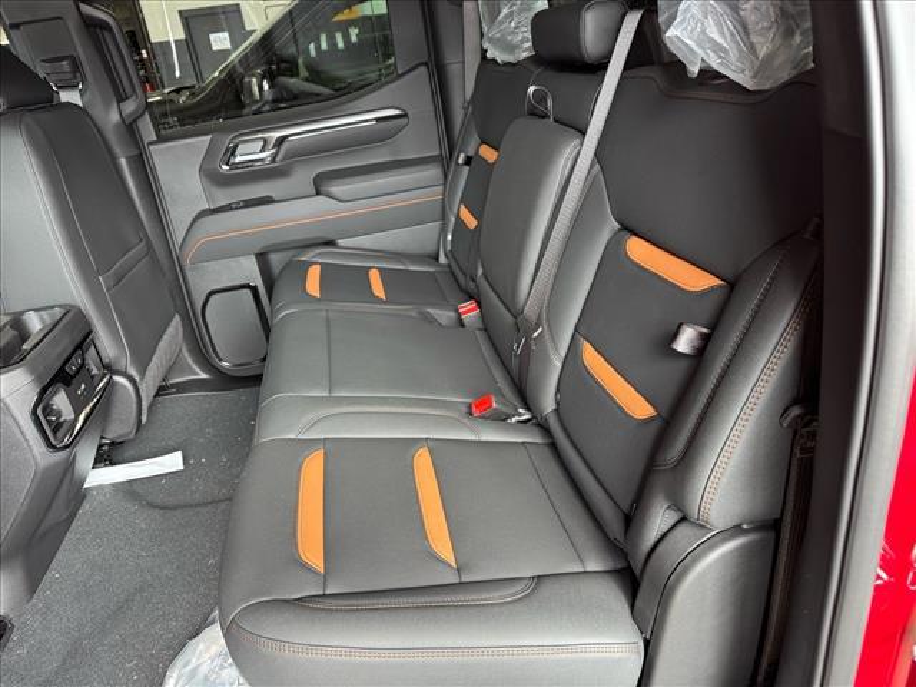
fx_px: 635
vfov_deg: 56.8
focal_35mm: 24
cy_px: 344
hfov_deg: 71.6
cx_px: 458
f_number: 1.78
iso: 320
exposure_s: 1/60
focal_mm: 6.76
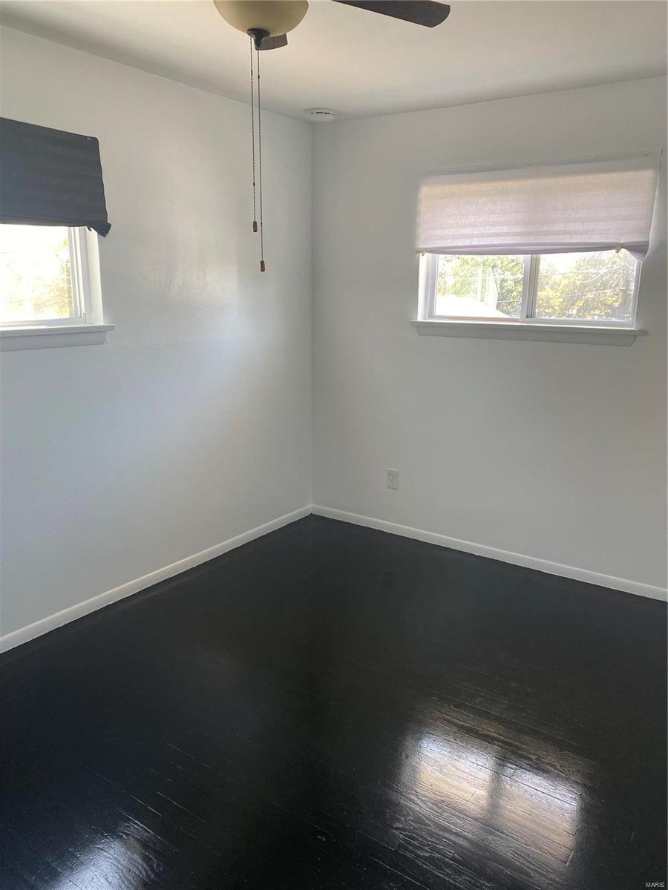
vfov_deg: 67.3
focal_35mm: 26
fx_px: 669
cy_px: 445
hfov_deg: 53.1
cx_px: 334
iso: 100
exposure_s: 1/120
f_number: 1.8
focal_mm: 4.25
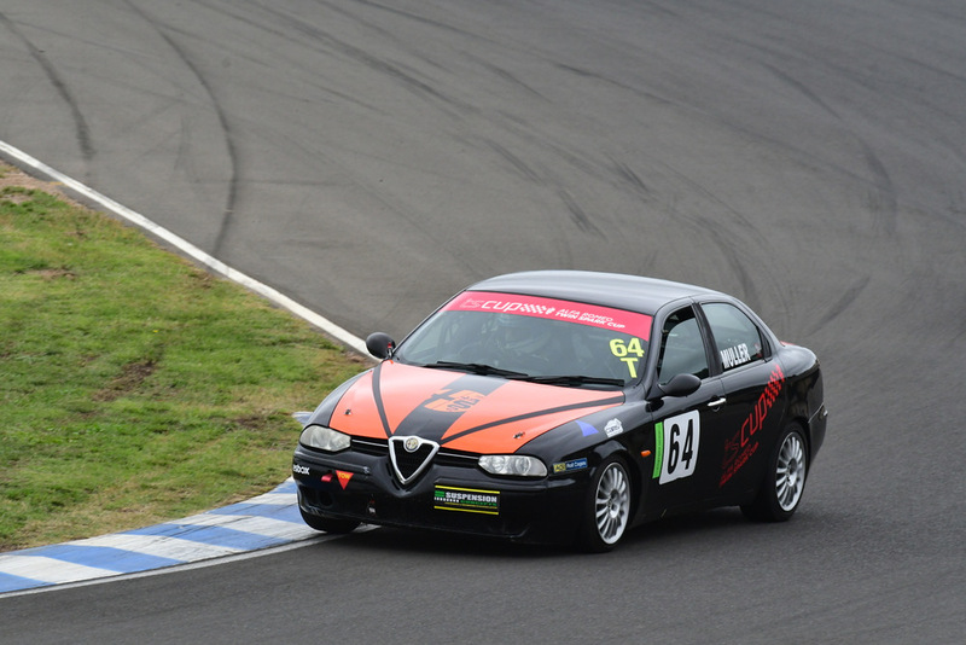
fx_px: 18521
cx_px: 483
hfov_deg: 3.0
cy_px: 322
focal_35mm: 690
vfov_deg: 2.0
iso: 1000
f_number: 11
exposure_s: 1/640
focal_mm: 460
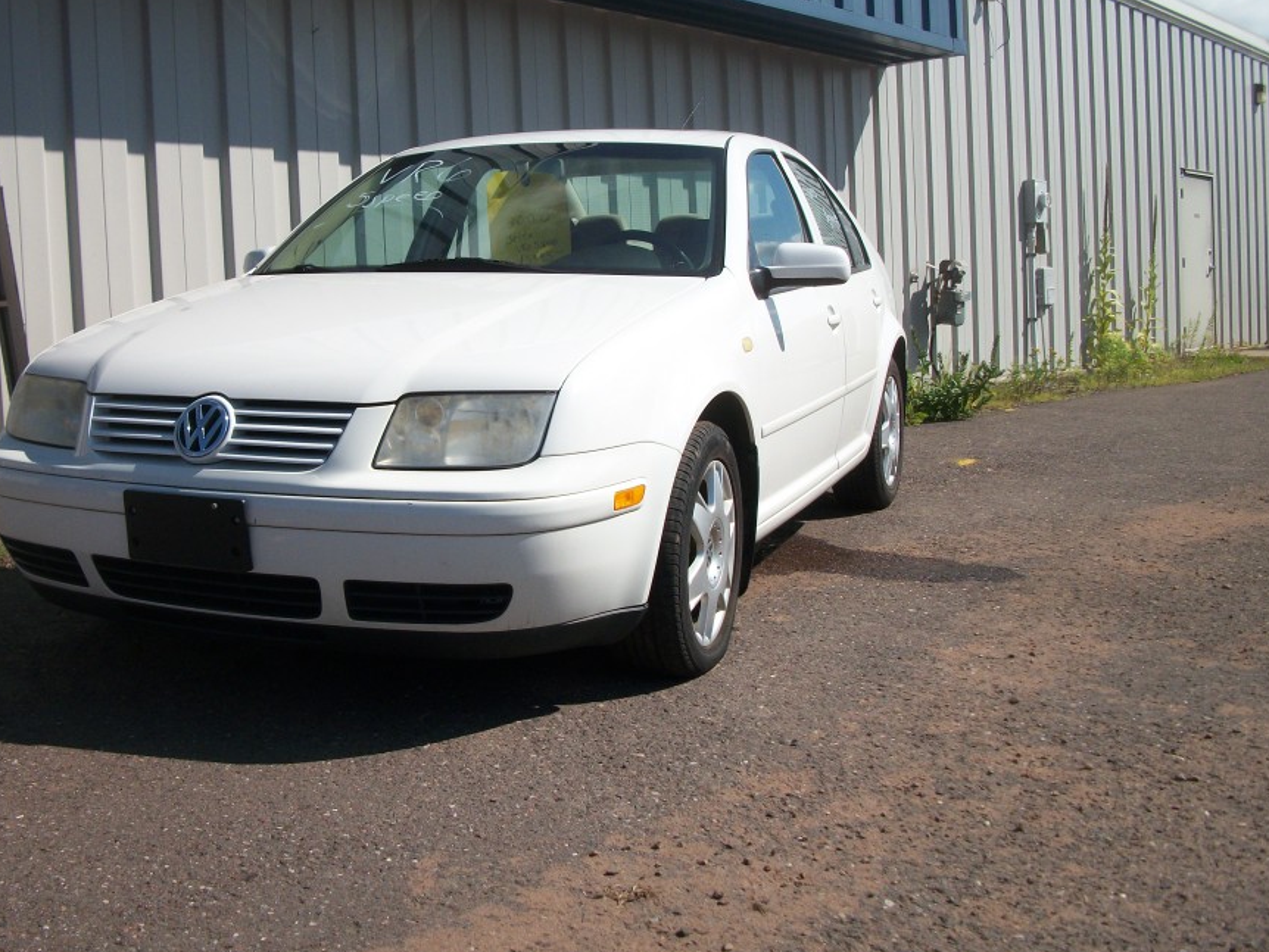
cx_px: 534
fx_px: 1393
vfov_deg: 37.7
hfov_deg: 48.8
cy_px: 433
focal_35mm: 38
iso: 80
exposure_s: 1/250
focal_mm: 5.7
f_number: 8.8
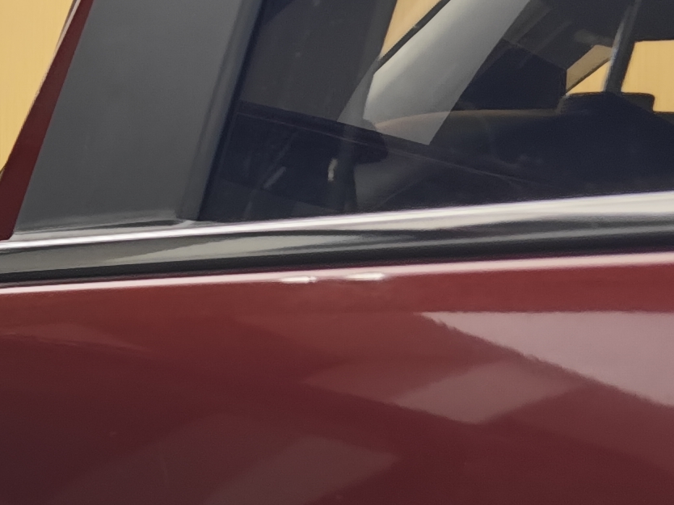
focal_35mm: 113
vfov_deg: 13.1
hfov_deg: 13.6
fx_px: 2200
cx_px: -845
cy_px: 326
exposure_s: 1/53
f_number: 1.9
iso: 400
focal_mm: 8.7
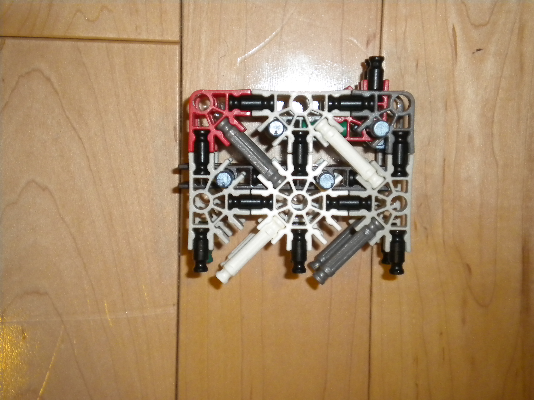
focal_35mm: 52
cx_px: 267
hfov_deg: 36.8
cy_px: 200
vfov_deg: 28.0
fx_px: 802
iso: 400
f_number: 3.9
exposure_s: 1/30
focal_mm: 9.3
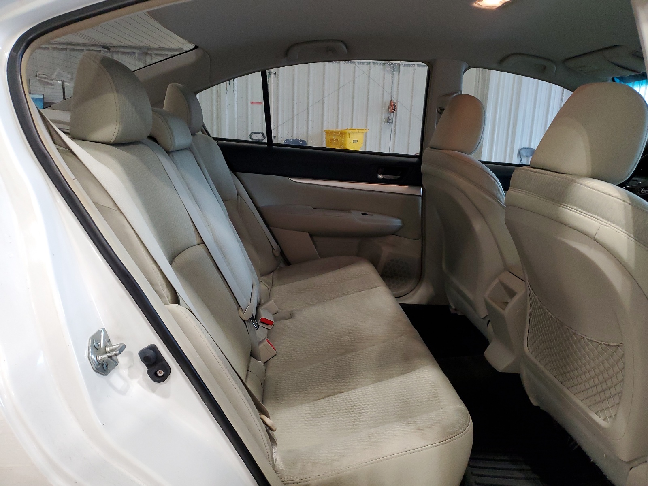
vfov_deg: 53.1
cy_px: 243
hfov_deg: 67.3
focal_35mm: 26
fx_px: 487
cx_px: 324
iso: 226
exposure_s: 1/60.2
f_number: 1.5
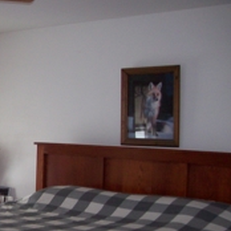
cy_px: 146
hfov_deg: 22.3
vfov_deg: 23.6
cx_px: -28
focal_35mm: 73
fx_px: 551
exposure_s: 1/64
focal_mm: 6
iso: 80
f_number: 2.7
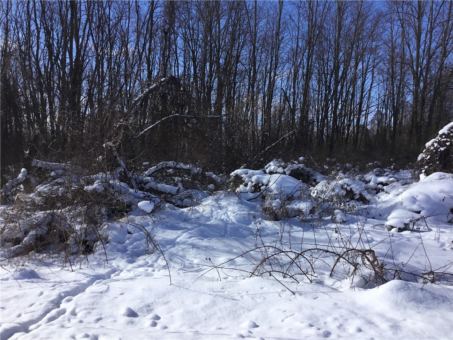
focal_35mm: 31
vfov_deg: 45.4
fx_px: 406
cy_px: 170
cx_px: 226
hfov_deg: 58.4
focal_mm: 3.3
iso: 25
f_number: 2.4
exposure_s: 1/2717
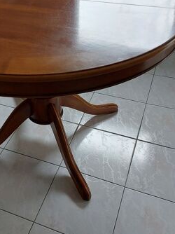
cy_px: 76
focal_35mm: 46
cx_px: 32
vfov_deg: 40.7
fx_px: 310
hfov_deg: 30.6
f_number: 1.8
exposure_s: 1/50
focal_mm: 5.23
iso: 160
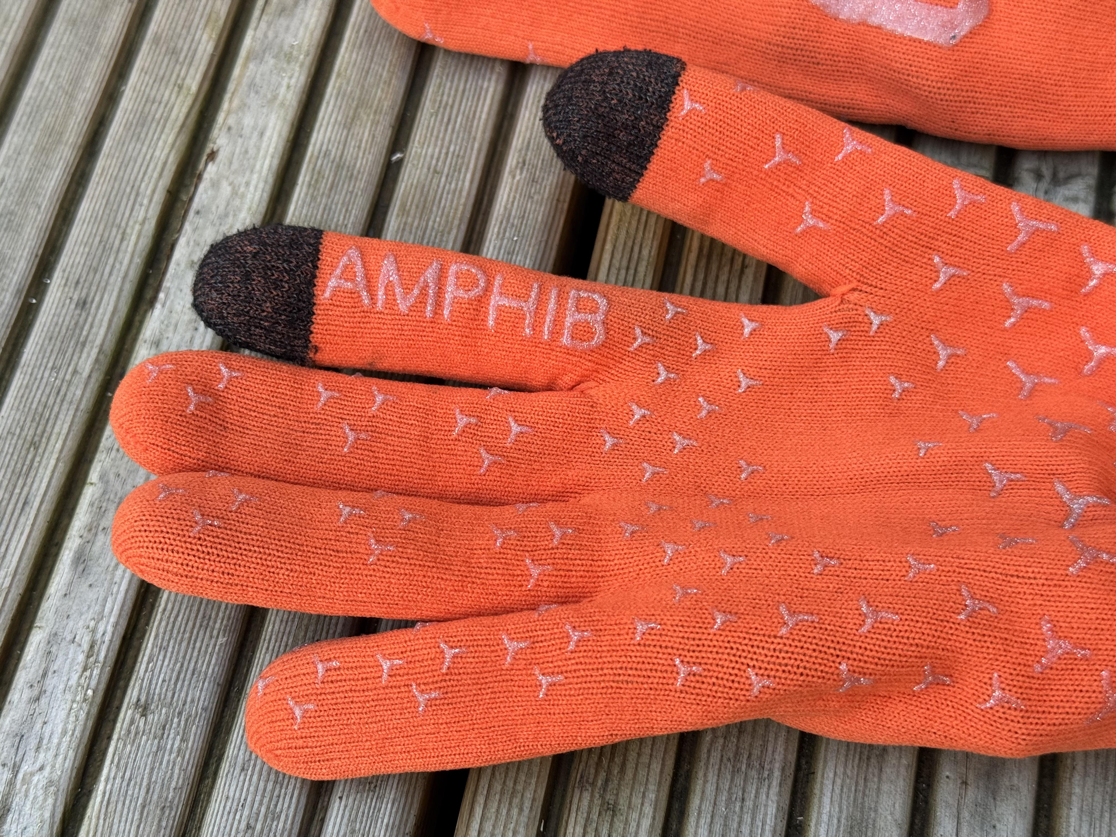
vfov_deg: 30.3
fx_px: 1547
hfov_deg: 39.7
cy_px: 418
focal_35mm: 48
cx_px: 558
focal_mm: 6.76
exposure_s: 1/95
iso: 100
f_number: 1.78
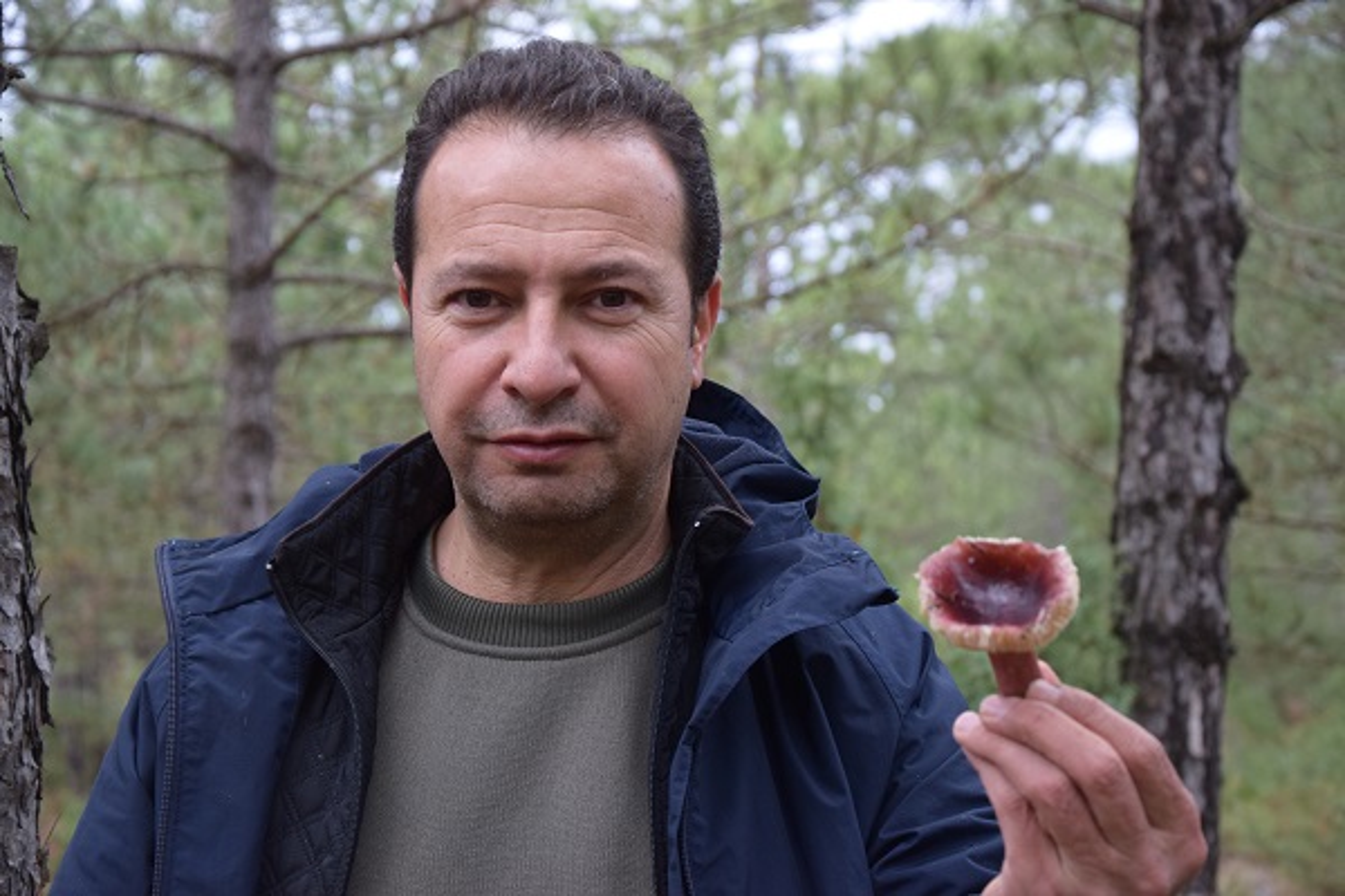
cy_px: 448
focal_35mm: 75
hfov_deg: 27.0
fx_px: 2802
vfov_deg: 18.2
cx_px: 672
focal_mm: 50
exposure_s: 1/60
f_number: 5
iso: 500
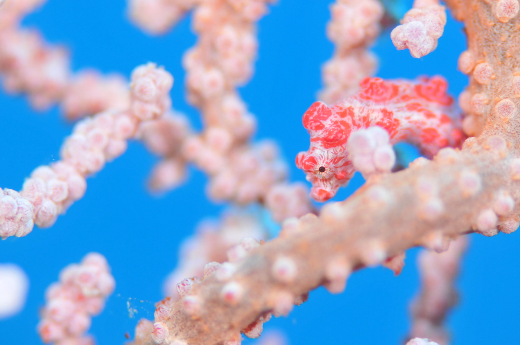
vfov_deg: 8.7
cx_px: 260
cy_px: 172
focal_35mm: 158
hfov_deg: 13.1
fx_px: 2272
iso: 800
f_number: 6.3
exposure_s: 1/160
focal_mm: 105
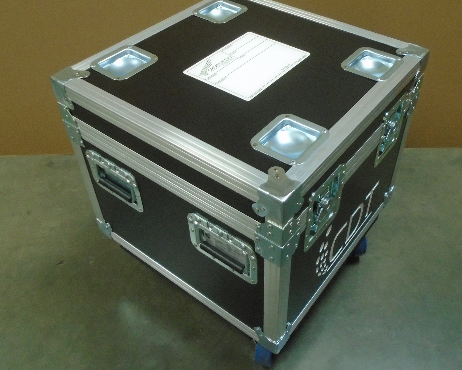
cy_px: 159
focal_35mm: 34
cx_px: 267
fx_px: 465
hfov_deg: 52.6
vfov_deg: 43.3
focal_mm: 4.6
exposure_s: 1/30
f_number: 3.2
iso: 400
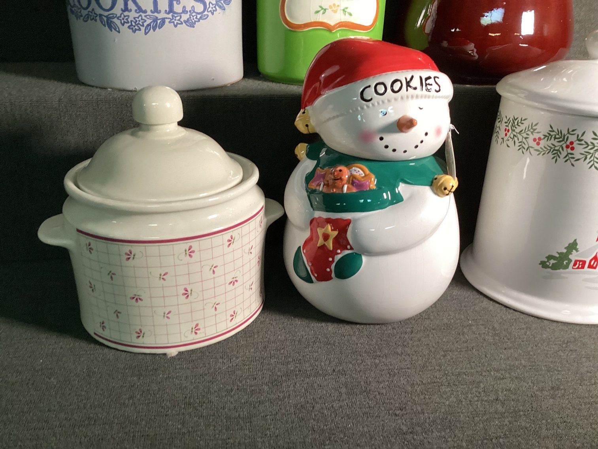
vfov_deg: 45.4
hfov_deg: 58.3
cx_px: 299
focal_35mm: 31
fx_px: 536
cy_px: 224
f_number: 2.4
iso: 200
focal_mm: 3.3
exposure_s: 1/60
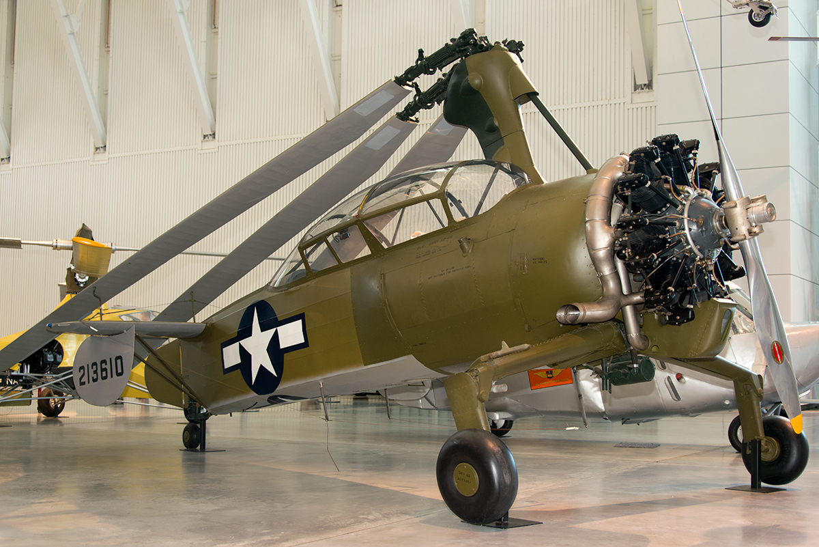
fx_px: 1001
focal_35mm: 44
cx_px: 410
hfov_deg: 44.5
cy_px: 274
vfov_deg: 30.5
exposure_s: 1/13
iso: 320
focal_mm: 44
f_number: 4.5
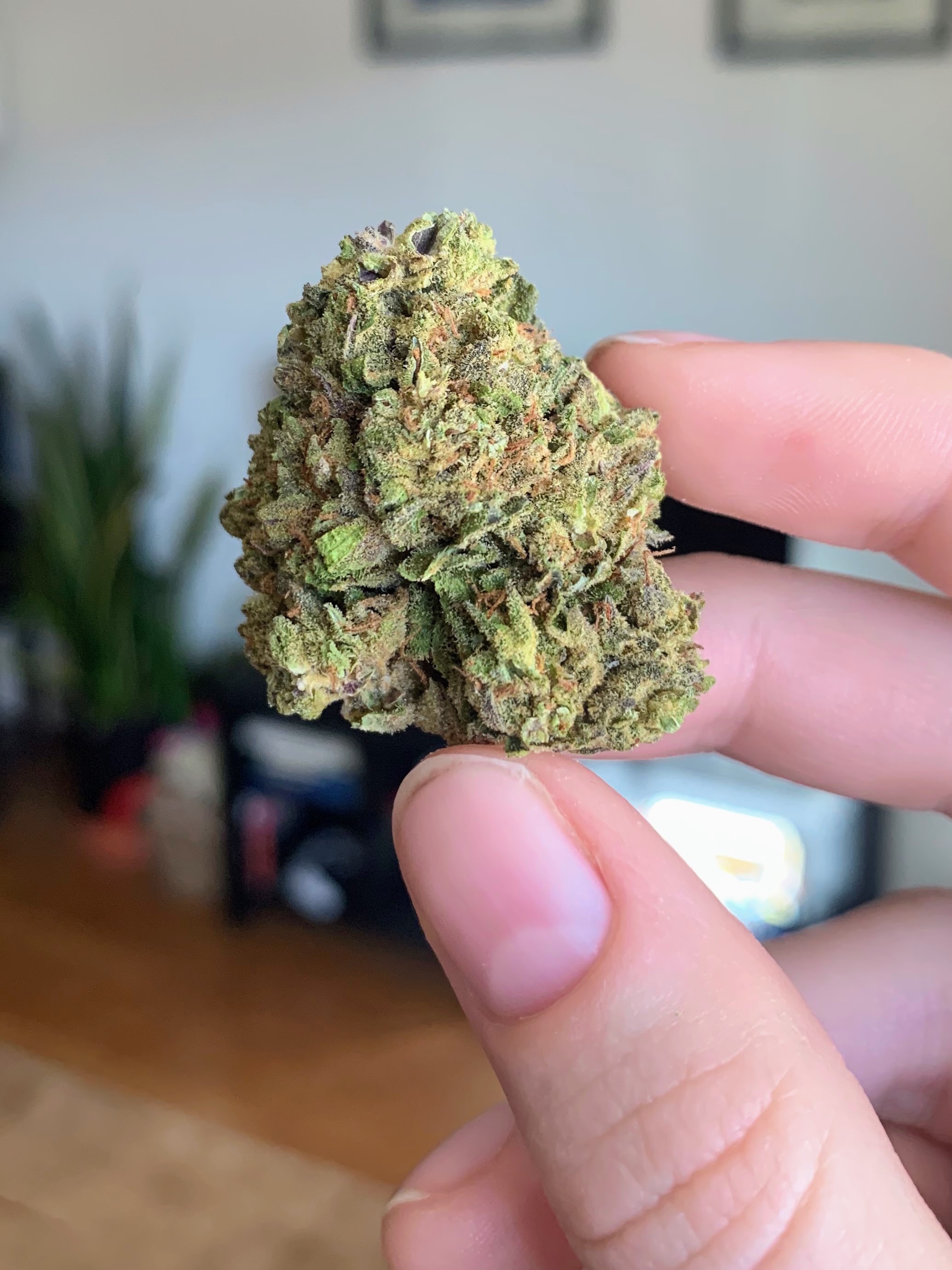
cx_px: 460
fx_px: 1394
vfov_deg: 48.7
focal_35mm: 38
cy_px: 516
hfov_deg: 37.7
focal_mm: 4.25
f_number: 1.8
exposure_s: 1/90
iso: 100
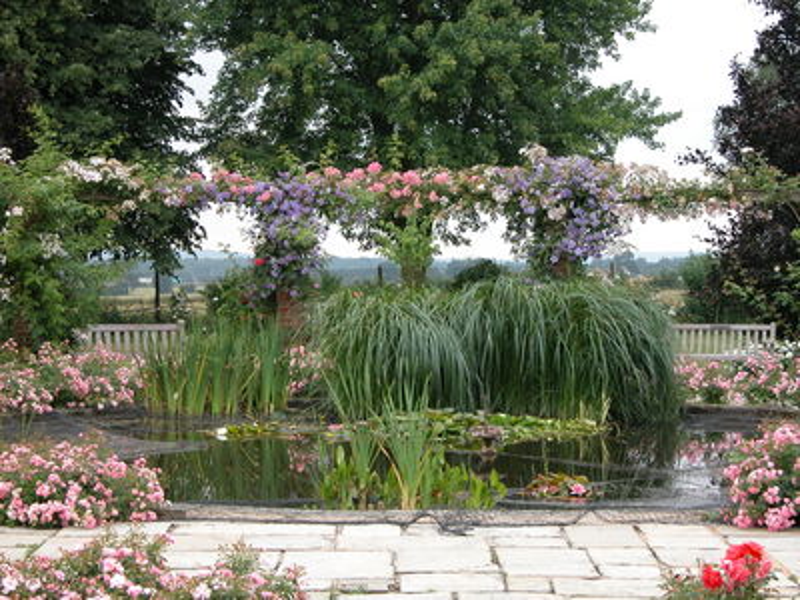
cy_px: 300
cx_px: 400
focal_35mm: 88
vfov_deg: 16.8
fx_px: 2034
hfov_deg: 22.3
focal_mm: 22.3
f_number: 3.5
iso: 100
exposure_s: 1/156
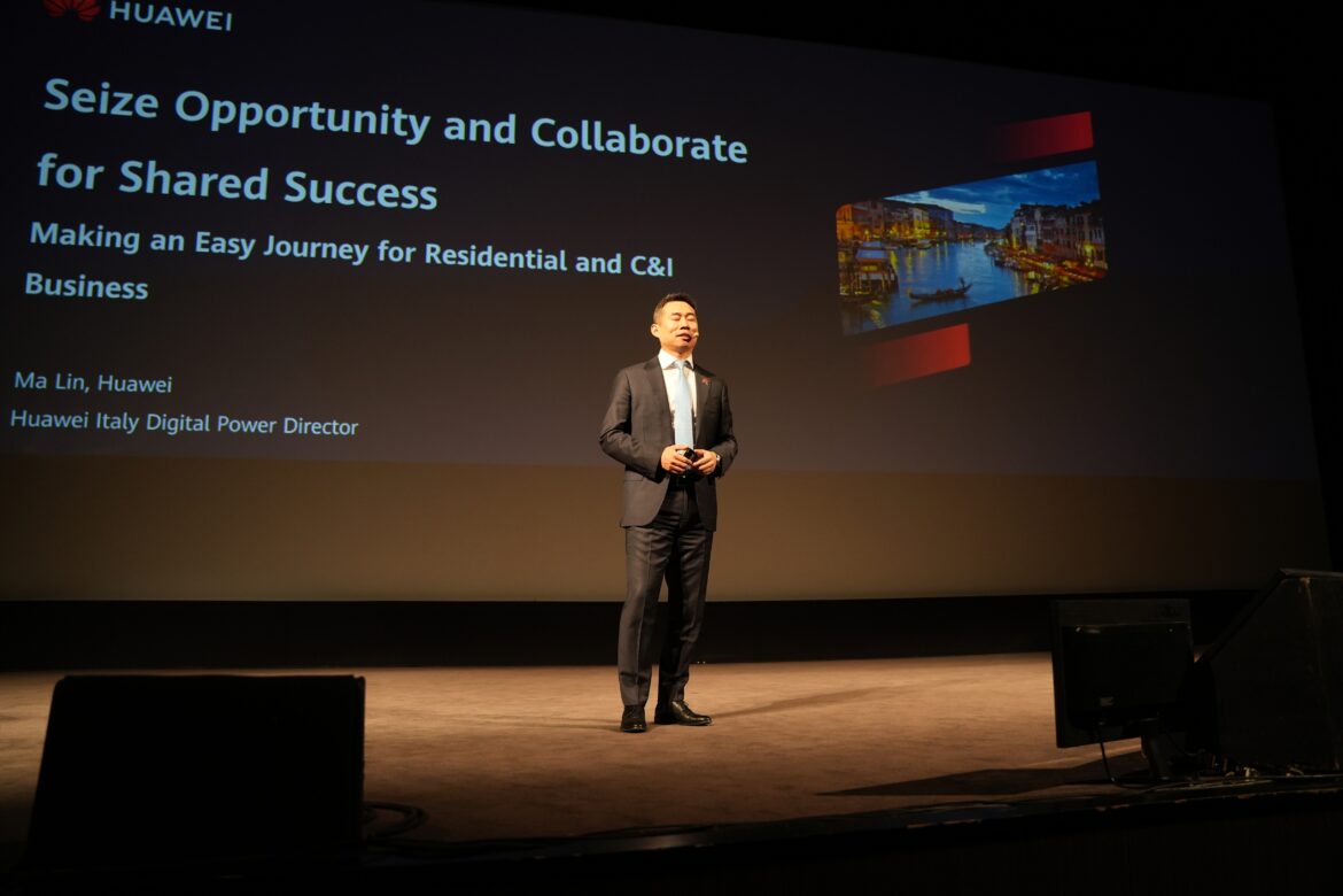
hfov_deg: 67.0
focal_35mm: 27
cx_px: 672
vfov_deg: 47.6
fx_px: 1015
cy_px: 448
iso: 1600
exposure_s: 1/125
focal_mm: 27.2
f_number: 2.8
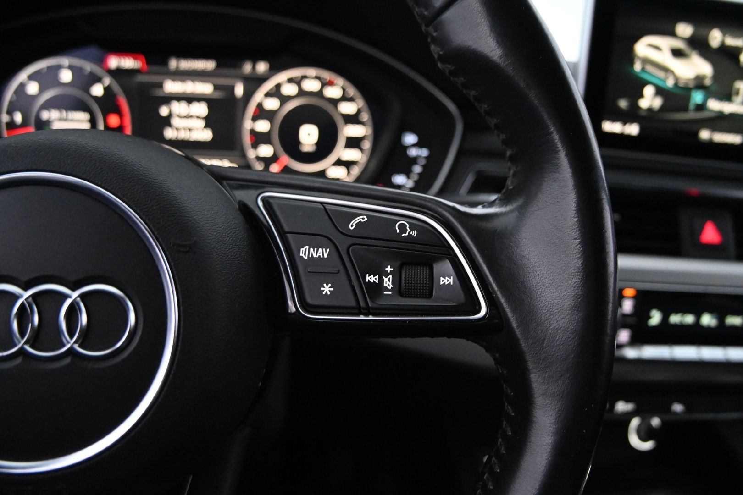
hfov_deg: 27.0
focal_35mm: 75
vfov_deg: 18.2
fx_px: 1548
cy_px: 248
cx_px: 372
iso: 5600
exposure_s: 1/80
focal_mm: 50
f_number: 6.3
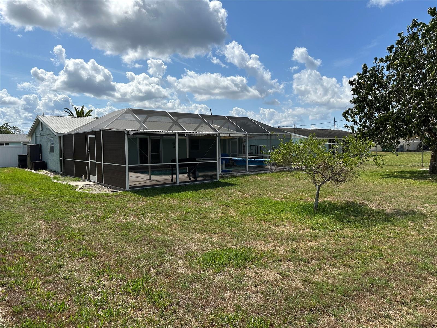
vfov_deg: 56.8
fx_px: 303
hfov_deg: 71.6
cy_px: 164
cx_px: 218
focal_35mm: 24
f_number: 1.78
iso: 80
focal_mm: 6.86
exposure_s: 1/7042
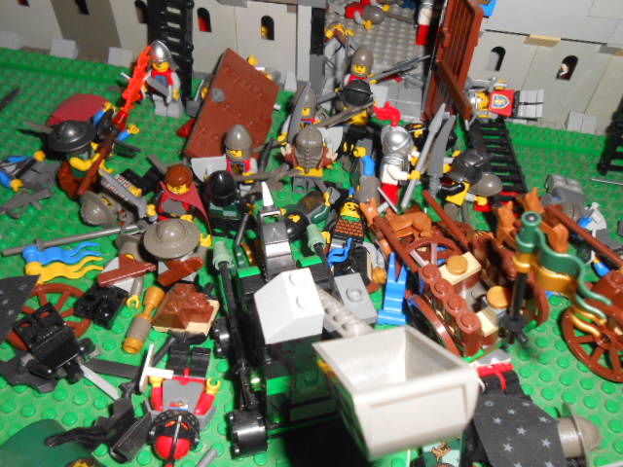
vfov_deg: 46.8
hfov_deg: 60.0
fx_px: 540
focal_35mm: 30
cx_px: 312
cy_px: 234
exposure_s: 1/25
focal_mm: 5.3
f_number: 11.9
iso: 200
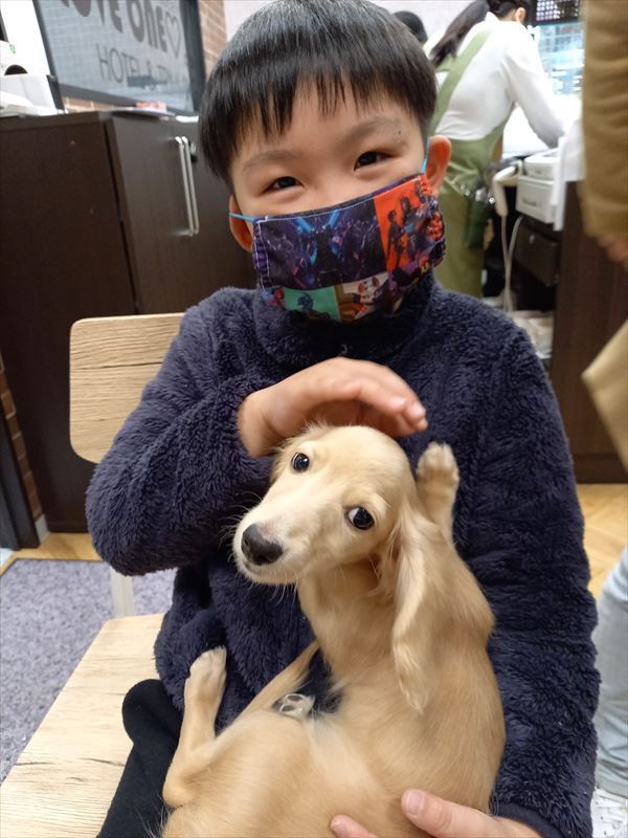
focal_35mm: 25
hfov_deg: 54.9
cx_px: 314
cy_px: 419
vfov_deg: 69.4
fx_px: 605
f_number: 1.8
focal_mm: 4.65
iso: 320
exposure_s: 1/50
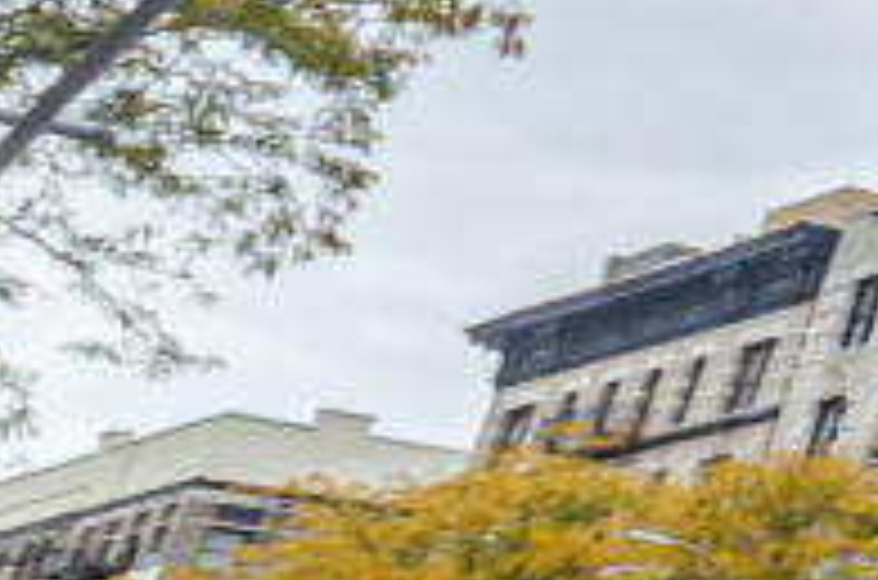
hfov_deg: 13.6
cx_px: 2305
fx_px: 1946
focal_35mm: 80
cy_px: -229
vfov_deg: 15.9
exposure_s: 1/160
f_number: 7.1
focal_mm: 10
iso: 640
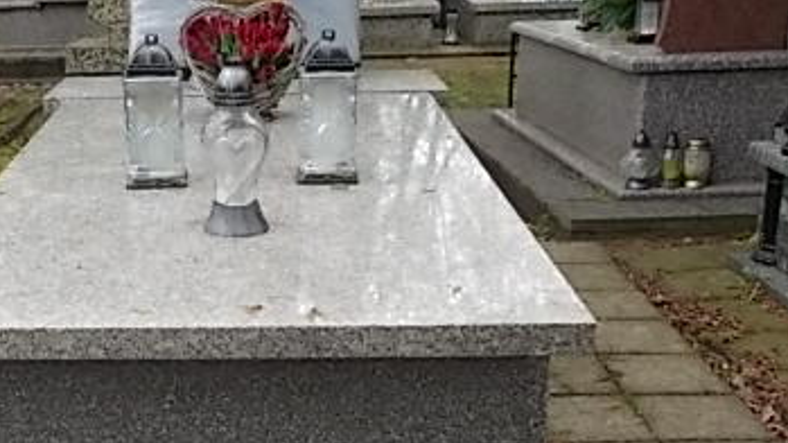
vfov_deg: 21.3
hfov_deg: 36.5
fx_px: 1170
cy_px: 305
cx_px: 210
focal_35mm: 56
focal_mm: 4
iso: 80
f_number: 2.7
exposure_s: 1/125
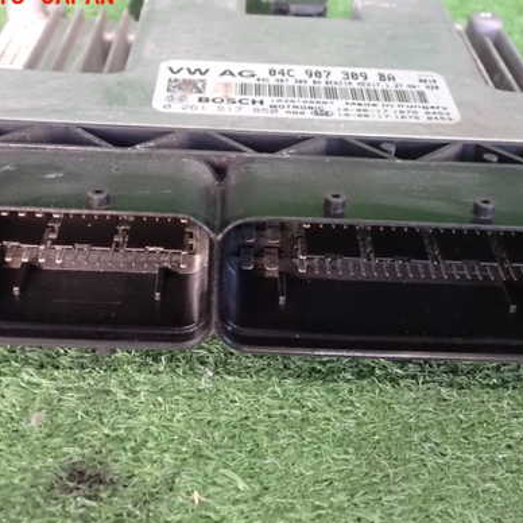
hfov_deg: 30.6
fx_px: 957
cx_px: 274
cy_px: 282
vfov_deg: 30.5
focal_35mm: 56
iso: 1600
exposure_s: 1/30
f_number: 2.8
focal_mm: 7.31
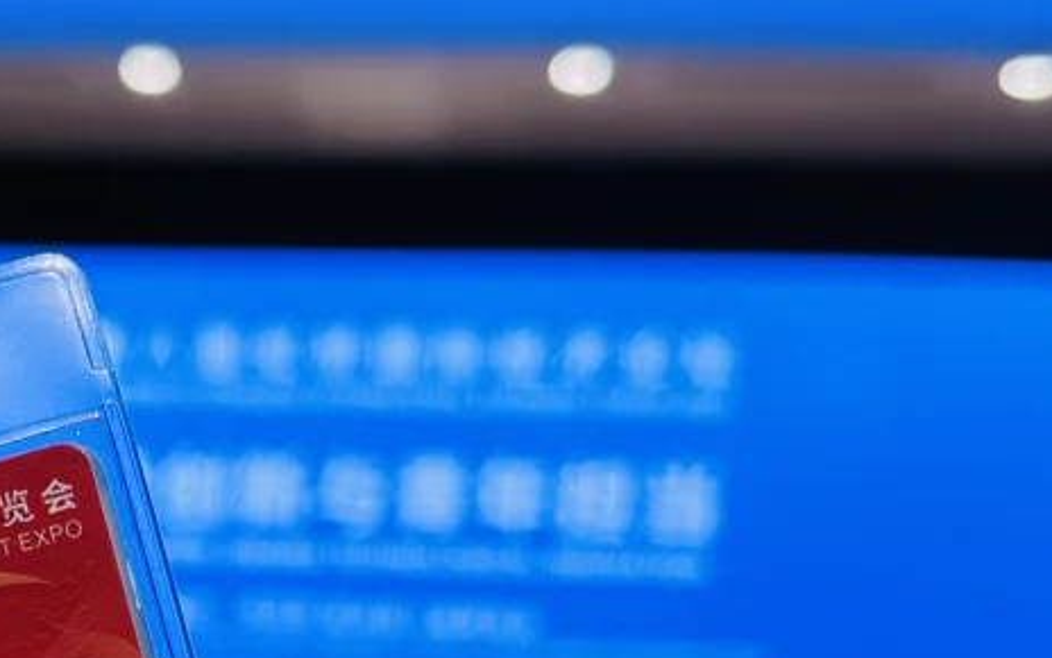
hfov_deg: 25.4
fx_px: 2265
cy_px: 908
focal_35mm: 79
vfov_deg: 15.5
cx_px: 127
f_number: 1.78
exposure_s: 1/101
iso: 125
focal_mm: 6.86
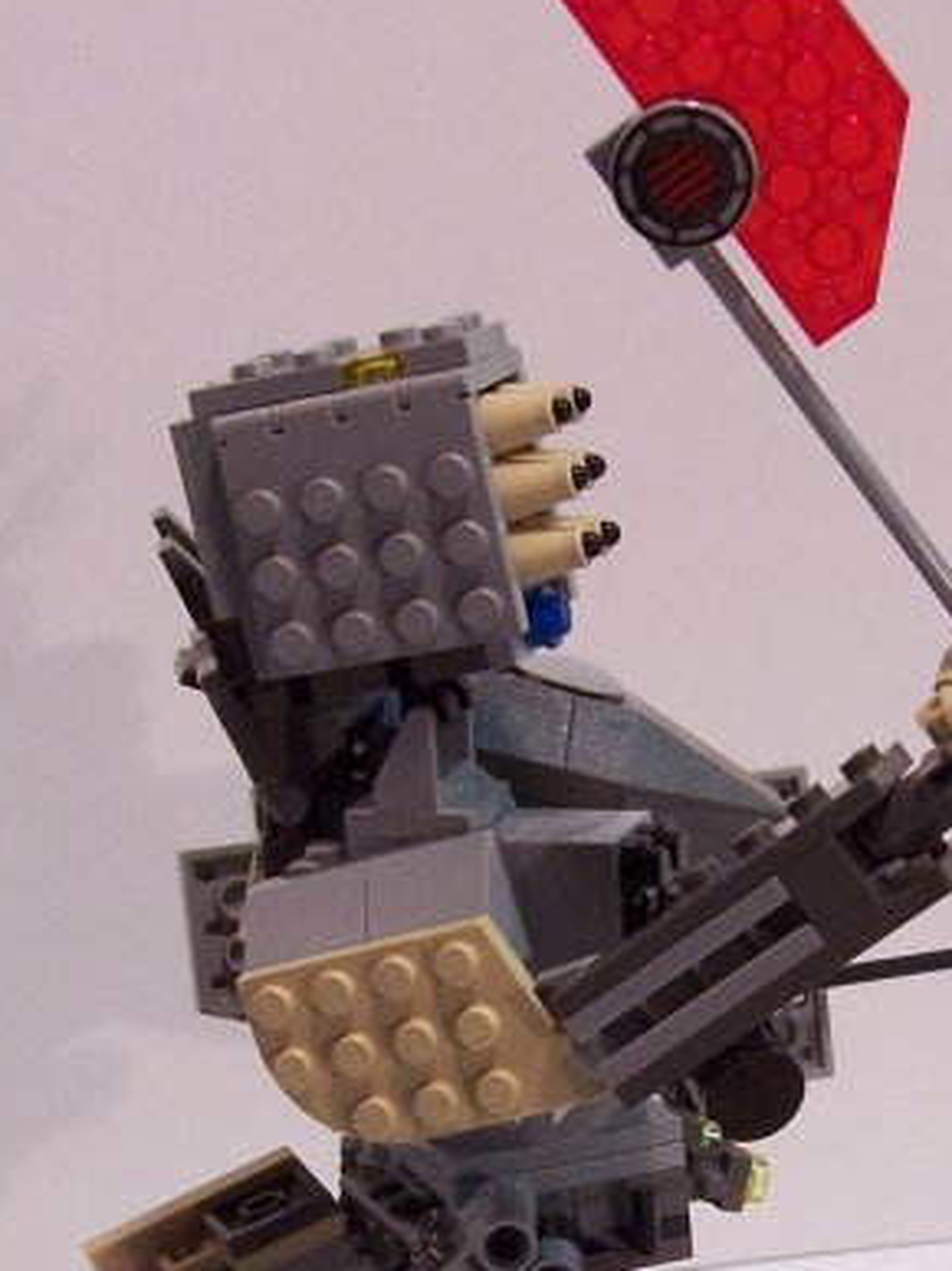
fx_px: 4549
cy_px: 1012
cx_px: 634
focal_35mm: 124
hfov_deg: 11.9
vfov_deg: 15.8
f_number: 4.8
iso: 140
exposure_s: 1/20
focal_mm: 10
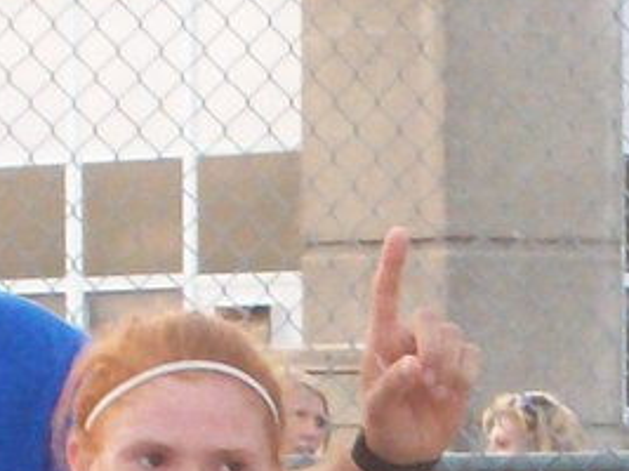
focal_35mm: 489
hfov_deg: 4.0
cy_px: 991
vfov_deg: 3.0
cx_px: 695
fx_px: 8882
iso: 200
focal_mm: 14.1
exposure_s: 1/59.1
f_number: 4.2
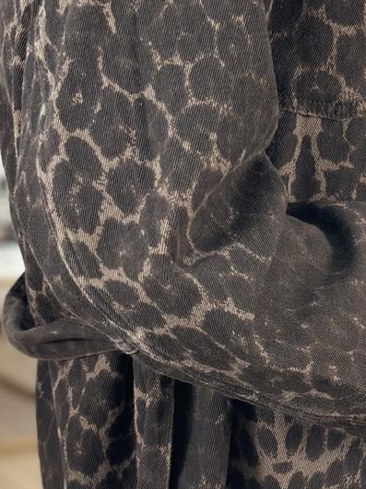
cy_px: 209
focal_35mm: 145
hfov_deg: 10.2
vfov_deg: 13.6
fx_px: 2046
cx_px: 304
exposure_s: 1/100
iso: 100
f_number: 1.78
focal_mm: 6.86
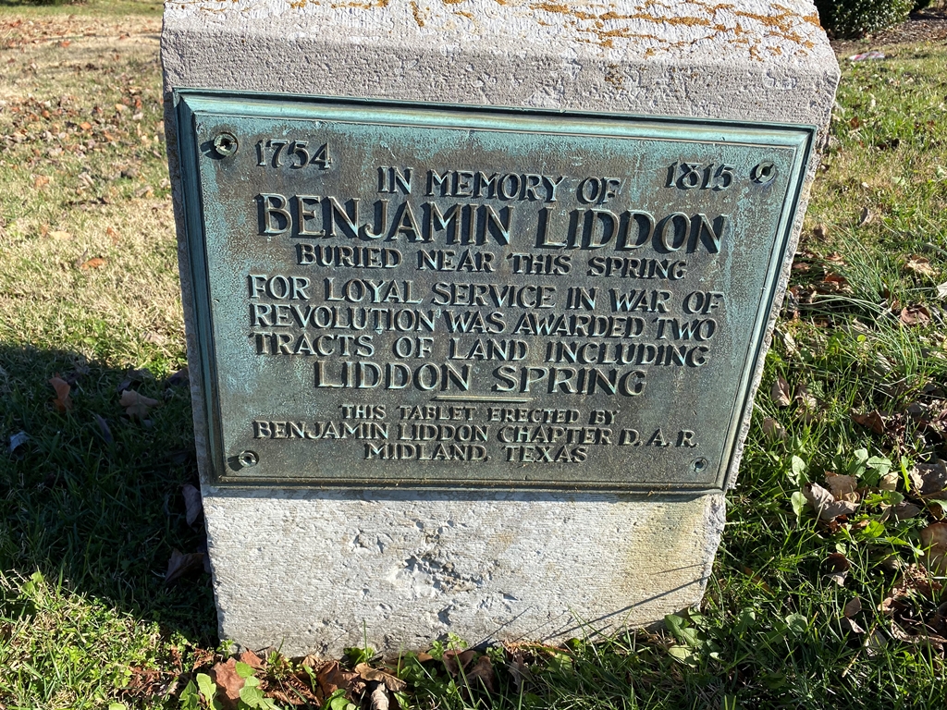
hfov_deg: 67.3
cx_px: 474
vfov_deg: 53.1
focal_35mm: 26
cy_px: 355
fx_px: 711
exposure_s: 1/1504
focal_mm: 4.25
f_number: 1.8
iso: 32
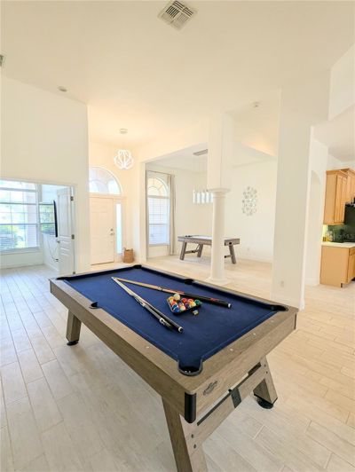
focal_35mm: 16
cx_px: 178
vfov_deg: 94.4
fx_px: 218
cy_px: 236
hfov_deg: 78.2
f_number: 2.2
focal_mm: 2.35
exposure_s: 1/60
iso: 58
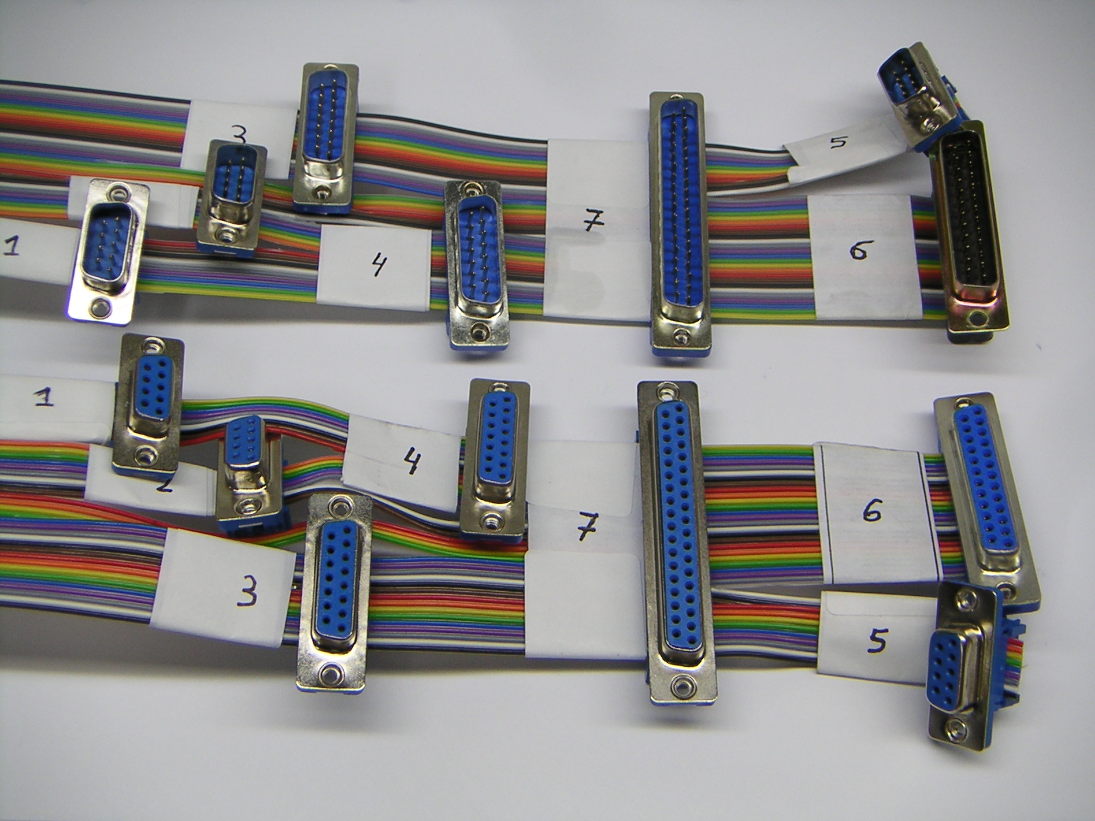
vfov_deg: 30.9
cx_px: 548
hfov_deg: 40.4
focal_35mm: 47
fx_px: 1487
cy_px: 410
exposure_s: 1/45
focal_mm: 6.2
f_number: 3
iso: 64
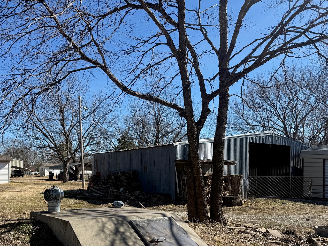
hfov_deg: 53.3
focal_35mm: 34
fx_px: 322
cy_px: 172
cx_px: 122
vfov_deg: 41.0
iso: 80
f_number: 1.78
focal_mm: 6.76
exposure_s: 1/3279
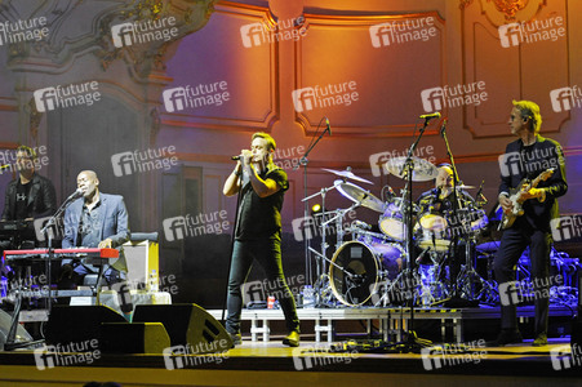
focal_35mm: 92
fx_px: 1486
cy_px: 194
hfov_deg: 22.2
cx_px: 291
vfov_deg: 14.8
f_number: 6.3
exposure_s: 1/160
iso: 3200
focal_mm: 92
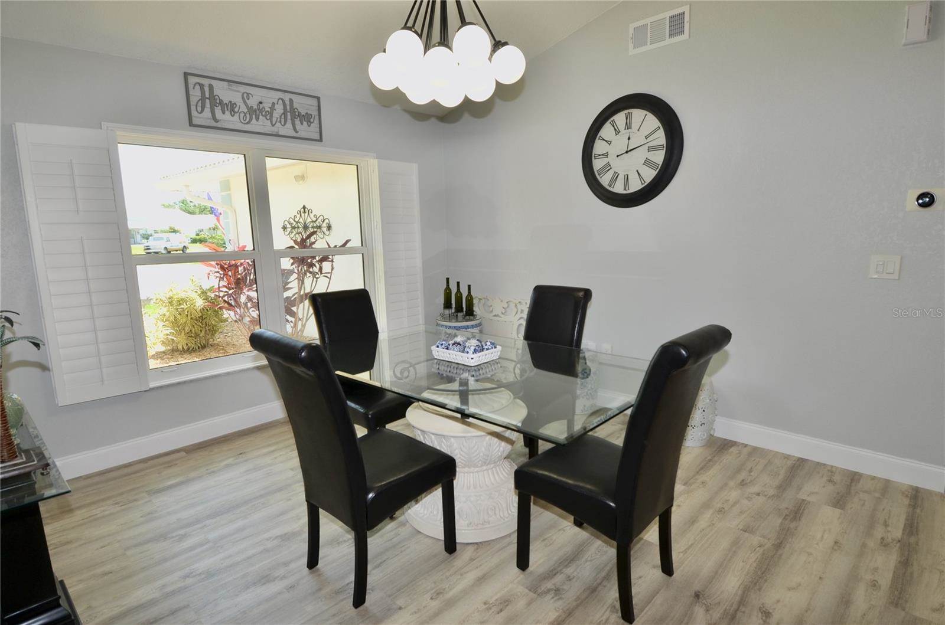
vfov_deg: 36.7
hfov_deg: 53.2
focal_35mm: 36
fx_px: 943
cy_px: 312
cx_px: 472
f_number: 5.6
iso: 180
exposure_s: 1/125
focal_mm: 24
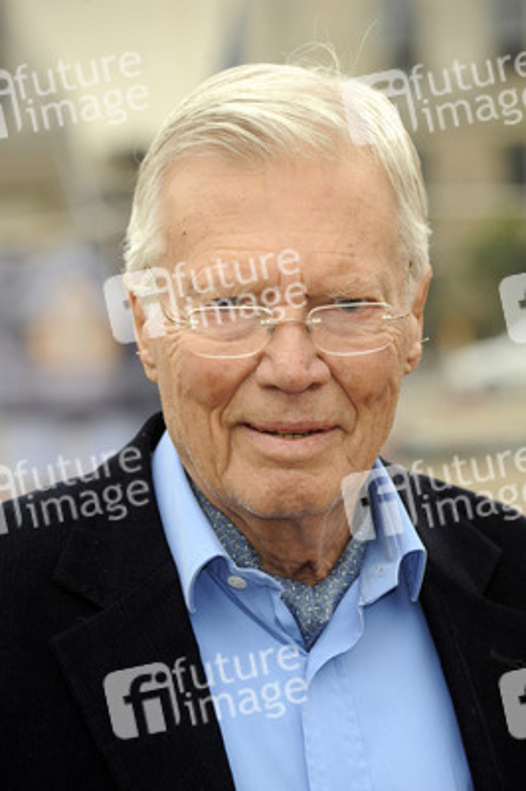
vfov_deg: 14.2
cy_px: 396
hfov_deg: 9.4
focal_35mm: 145
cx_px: 263
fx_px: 3183
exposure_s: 1/250
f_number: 8
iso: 500
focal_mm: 145
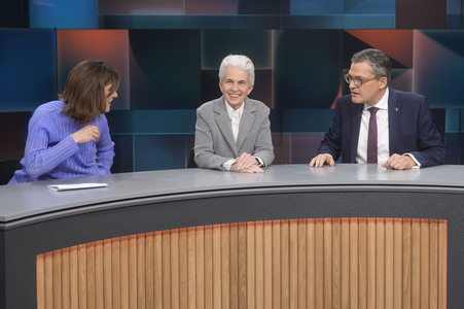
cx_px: 232
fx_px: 580
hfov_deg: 43.6
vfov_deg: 29.8
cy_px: 154
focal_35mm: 45
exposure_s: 1/250
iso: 640
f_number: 2.2
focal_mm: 30
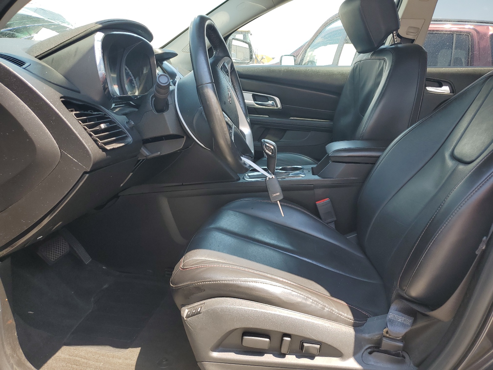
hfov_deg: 67.3
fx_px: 370
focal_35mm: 26
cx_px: 246
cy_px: 185
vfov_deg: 53.1
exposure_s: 1/400
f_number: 1.5
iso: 50
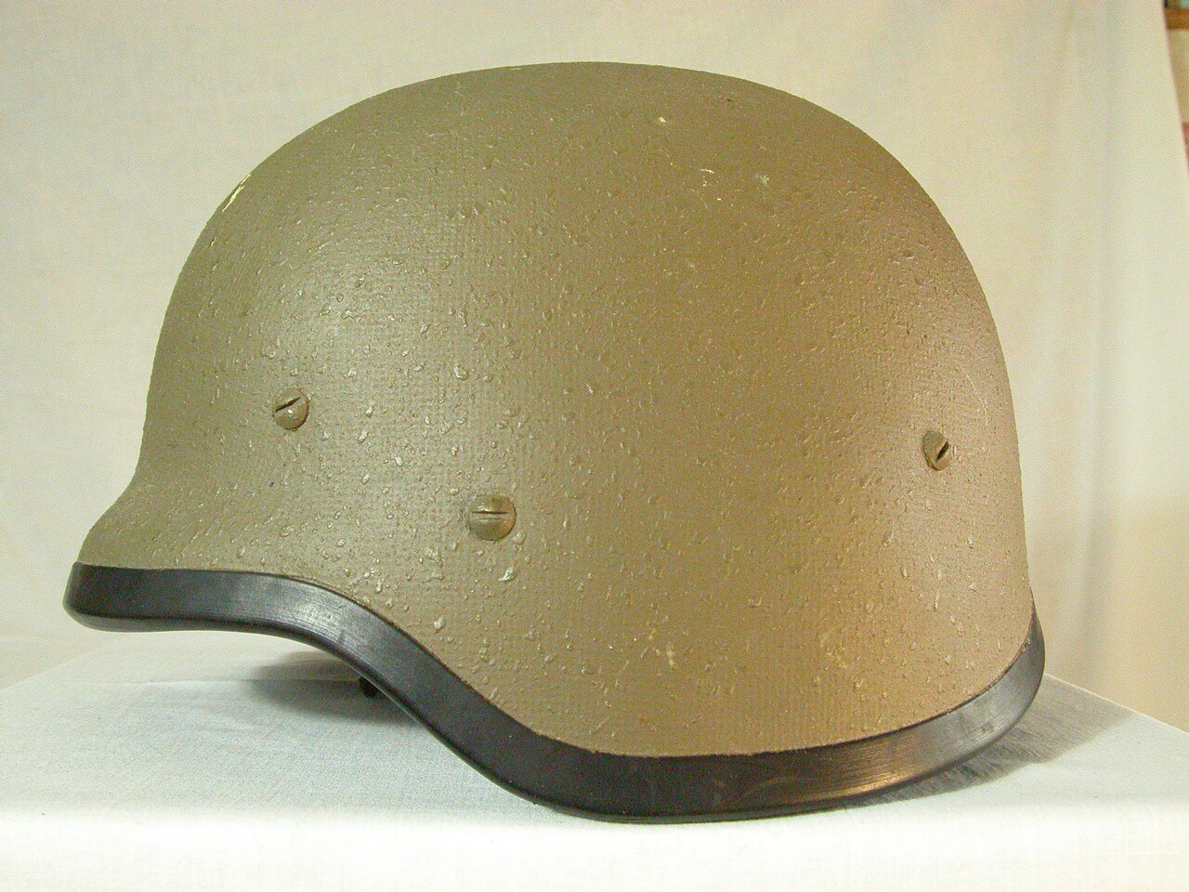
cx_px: 594
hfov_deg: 52.6
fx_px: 1202
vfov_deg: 40.7
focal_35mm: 35
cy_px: 446
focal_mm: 8.9
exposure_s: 1/24.2
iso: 800
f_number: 4.5
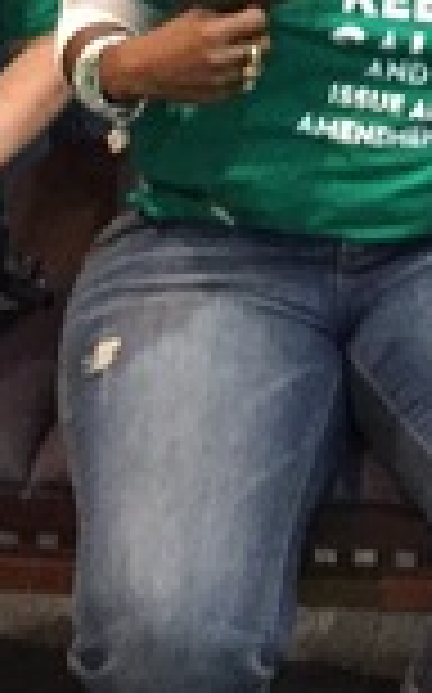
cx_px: 630
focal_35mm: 144
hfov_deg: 8.9
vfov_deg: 14.0
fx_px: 2718
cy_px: -189
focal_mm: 4.15
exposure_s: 1/15
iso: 400
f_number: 2.2
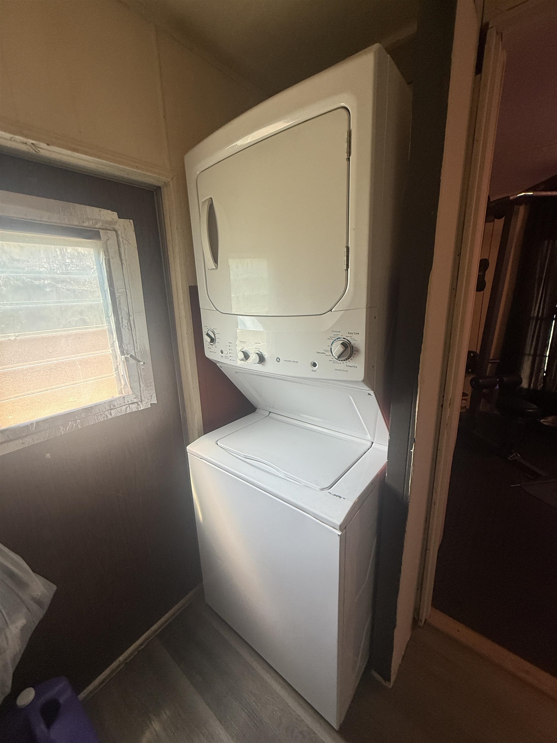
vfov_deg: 102.1
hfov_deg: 85.7
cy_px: 372
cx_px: 278
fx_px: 300
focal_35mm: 14
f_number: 2.2
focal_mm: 2.22
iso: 160
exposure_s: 1/99
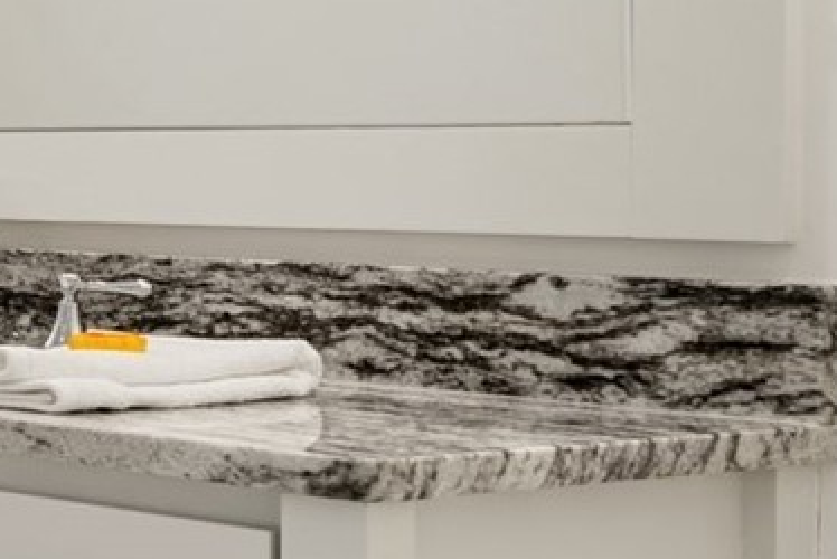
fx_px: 2024
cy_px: 151
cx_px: -1419
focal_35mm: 87
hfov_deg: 13.1
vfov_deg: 15.7
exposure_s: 1/2
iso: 100
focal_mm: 16
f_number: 8
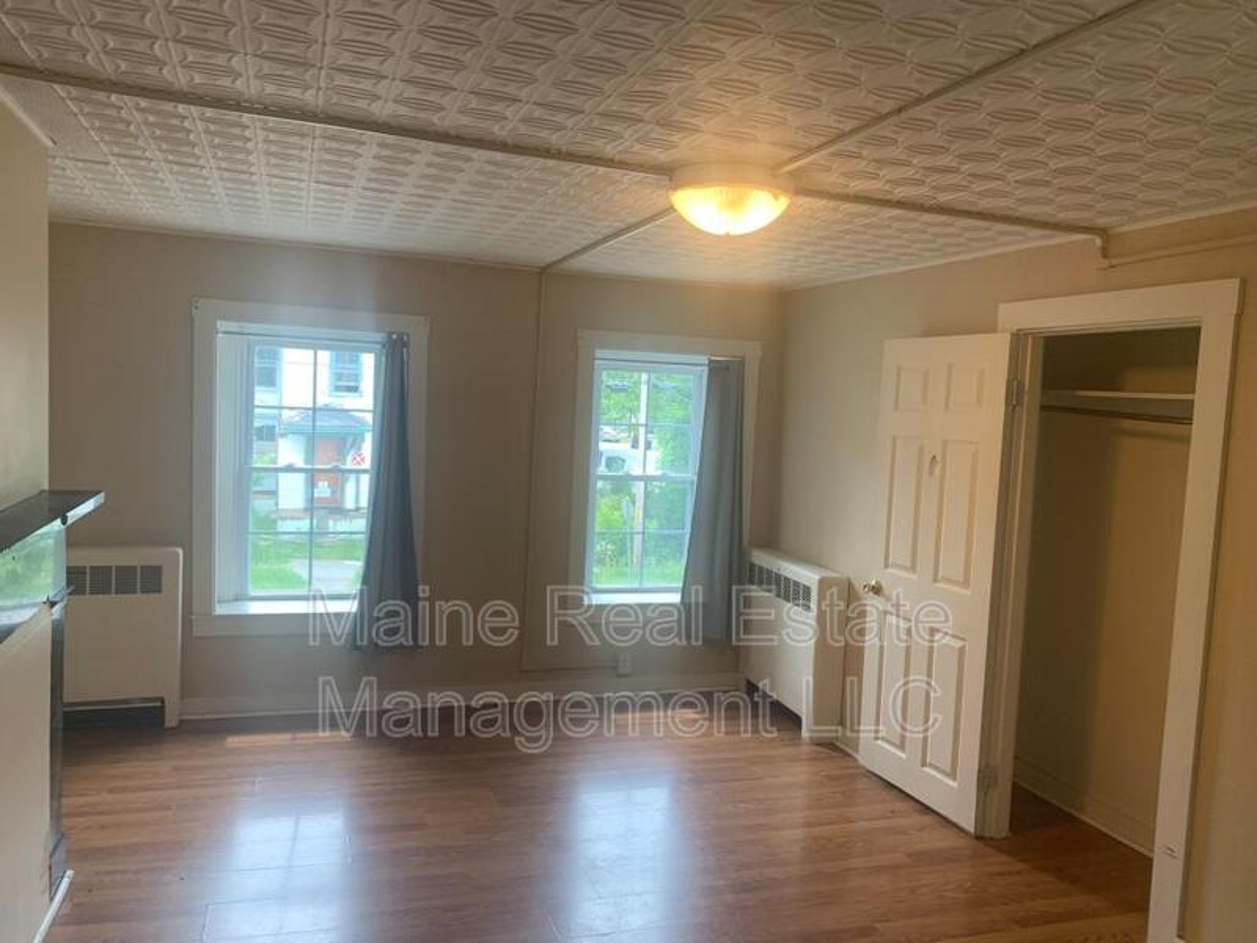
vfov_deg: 53.1
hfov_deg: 67.3
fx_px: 944
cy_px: 472
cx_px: 628
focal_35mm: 26
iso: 64
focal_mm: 4.25
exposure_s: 1/120
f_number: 1.8
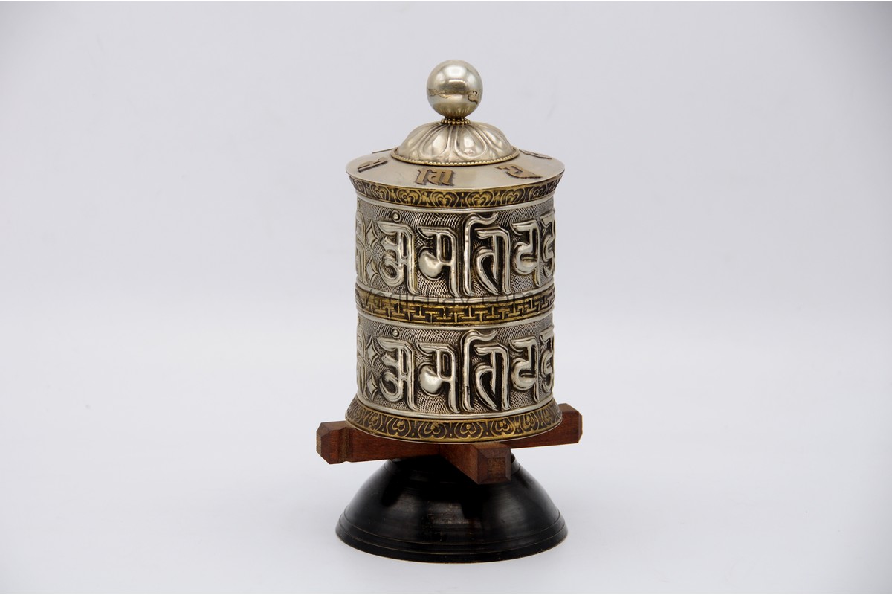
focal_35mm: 142
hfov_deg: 14.4
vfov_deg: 9.6
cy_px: 298
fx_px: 3531
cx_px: 446
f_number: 8
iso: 200
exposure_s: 1/160
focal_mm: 95
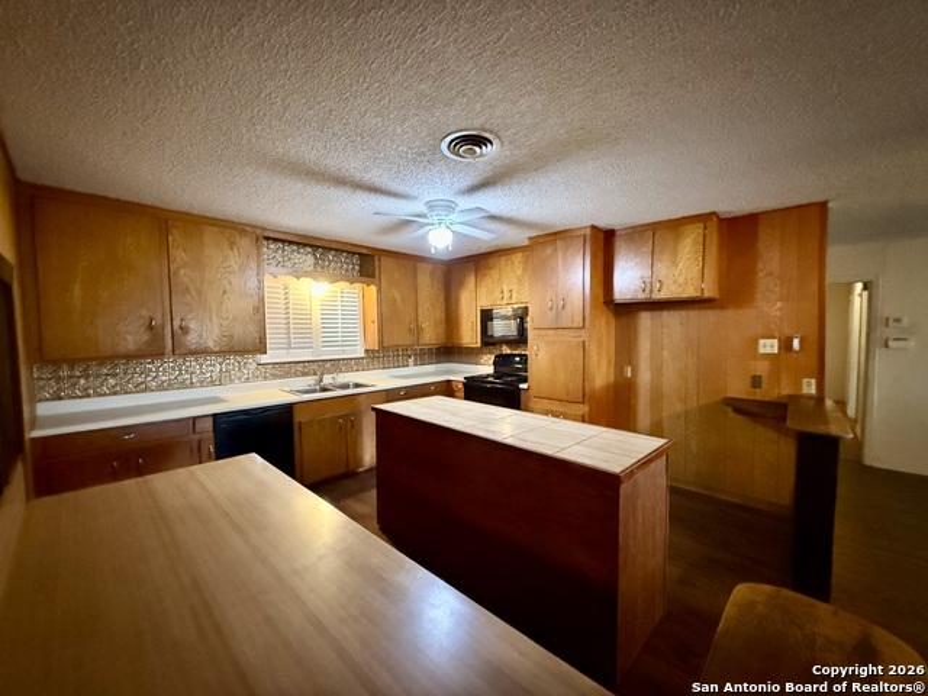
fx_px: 375
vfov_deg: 85.7
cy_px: 348
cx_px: 464
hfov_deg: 102.1
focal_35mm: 14
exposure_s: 1/60
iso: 1250
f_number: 2.2
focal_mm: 2.22
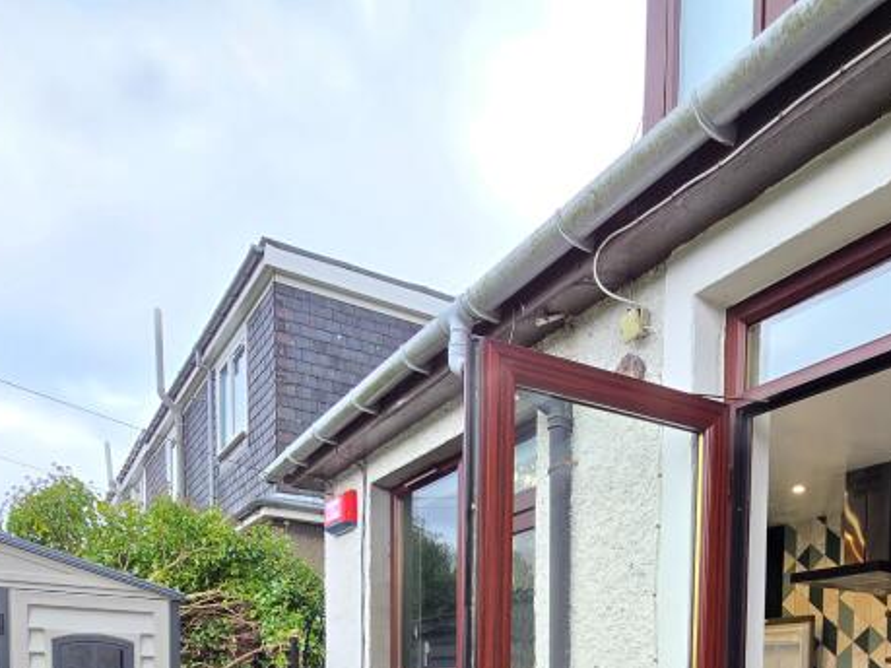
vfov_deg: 39.1
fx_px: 746
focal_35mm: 29
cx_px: 594
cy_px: 744
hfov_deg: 60.2
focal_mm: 2.2
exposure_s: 1/66
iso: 125
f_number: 2.2
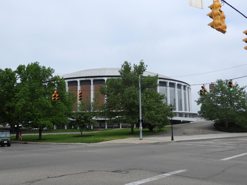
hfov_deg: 52.6
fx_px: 250
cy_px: 92
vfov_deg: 40.7
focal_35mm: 35
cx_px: 124
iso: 100
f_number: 3.8
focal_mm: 6.3
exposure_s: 1/1000
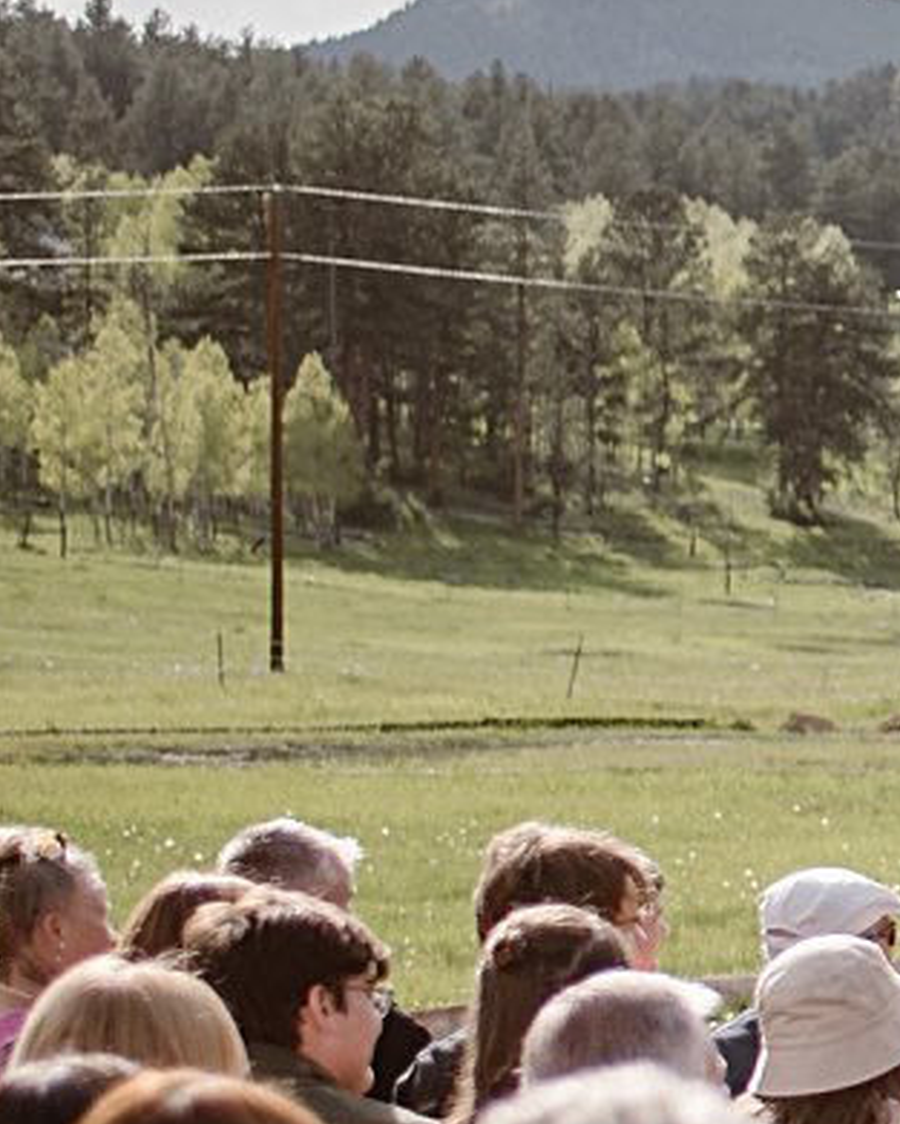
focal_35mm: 172
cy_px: 479
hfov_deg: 8.1
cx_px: 2407
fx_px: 5725
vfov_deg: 11.2
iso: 200
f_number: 2.2
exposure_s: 1/4000
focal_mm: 35
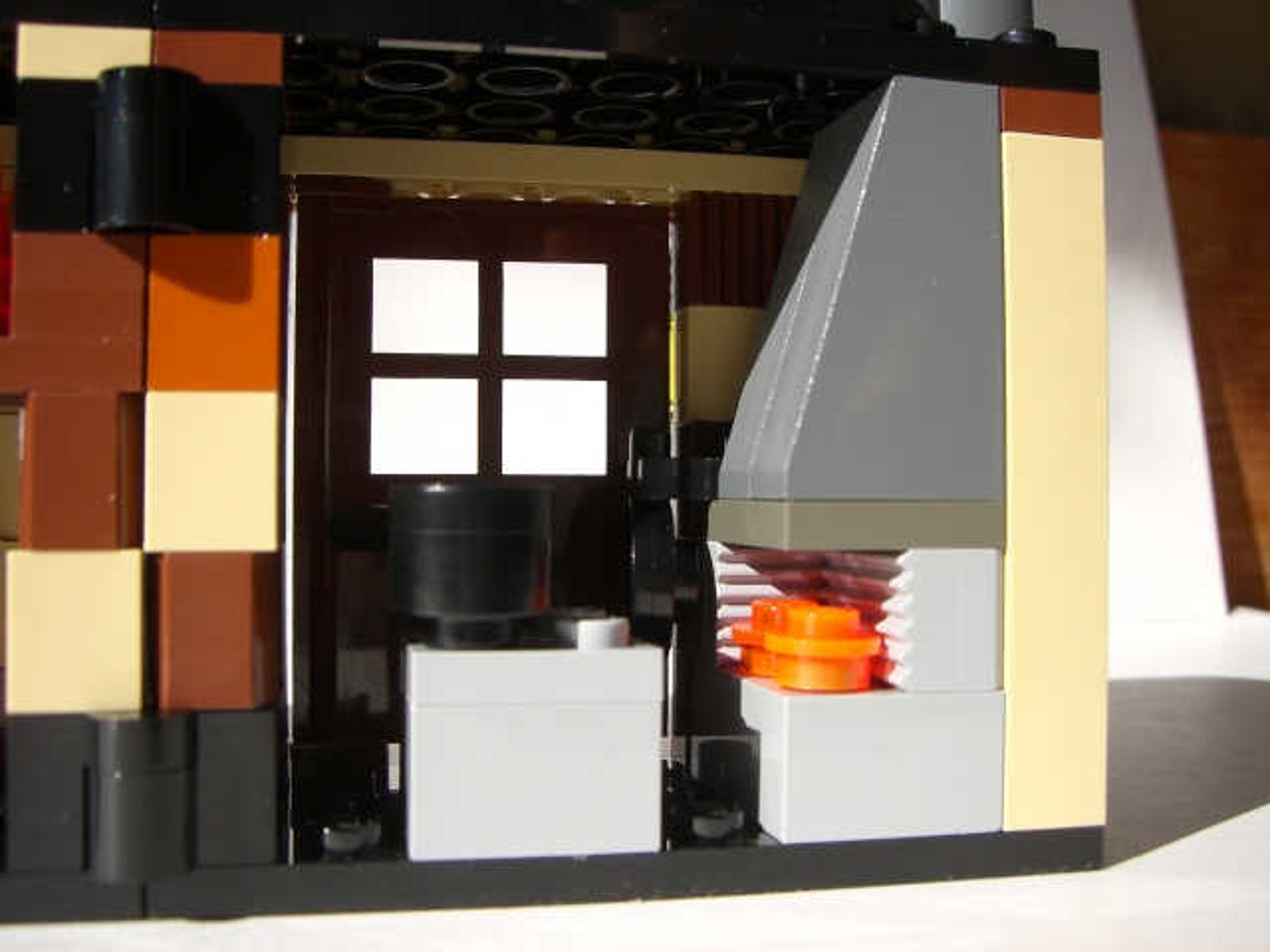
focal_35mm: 38
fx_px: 1394
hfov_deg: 49.0
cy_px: 476
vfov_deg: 37.7
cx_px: 635
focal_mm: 6.2
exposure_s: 1/400
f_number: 4.3
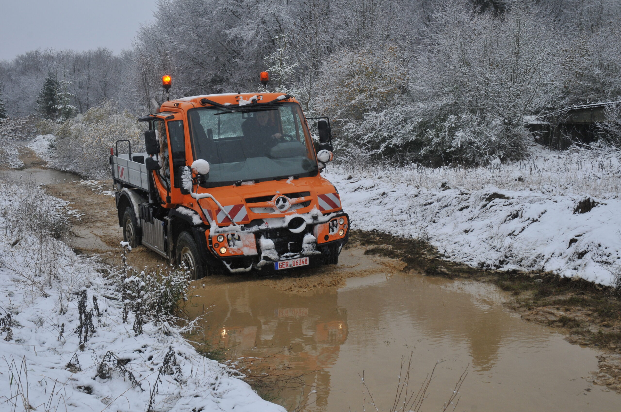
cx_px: 310
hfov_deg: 42.4
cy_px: 206
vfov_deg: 28.9
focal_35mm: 46
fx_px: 801
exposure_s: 1/400
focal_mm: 31
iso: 320
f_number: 10
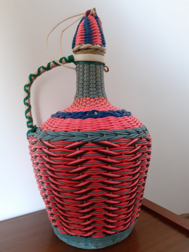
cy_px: 126
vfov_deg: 65.3
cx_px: 94
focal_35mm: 27
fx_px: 197
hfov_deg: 51.4
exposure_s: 1/25
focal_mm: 3.6
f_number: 1.9
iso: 200
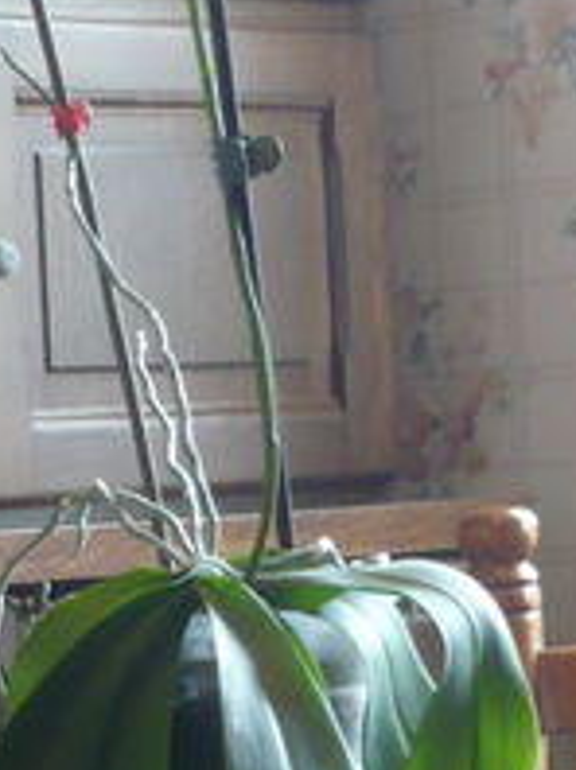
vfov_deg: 11.0
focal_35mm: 177
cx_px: -304
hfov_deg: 8.2
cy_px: 836
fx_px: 3935
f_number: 2.8
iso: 200
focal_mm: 5.8
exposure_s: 1/30
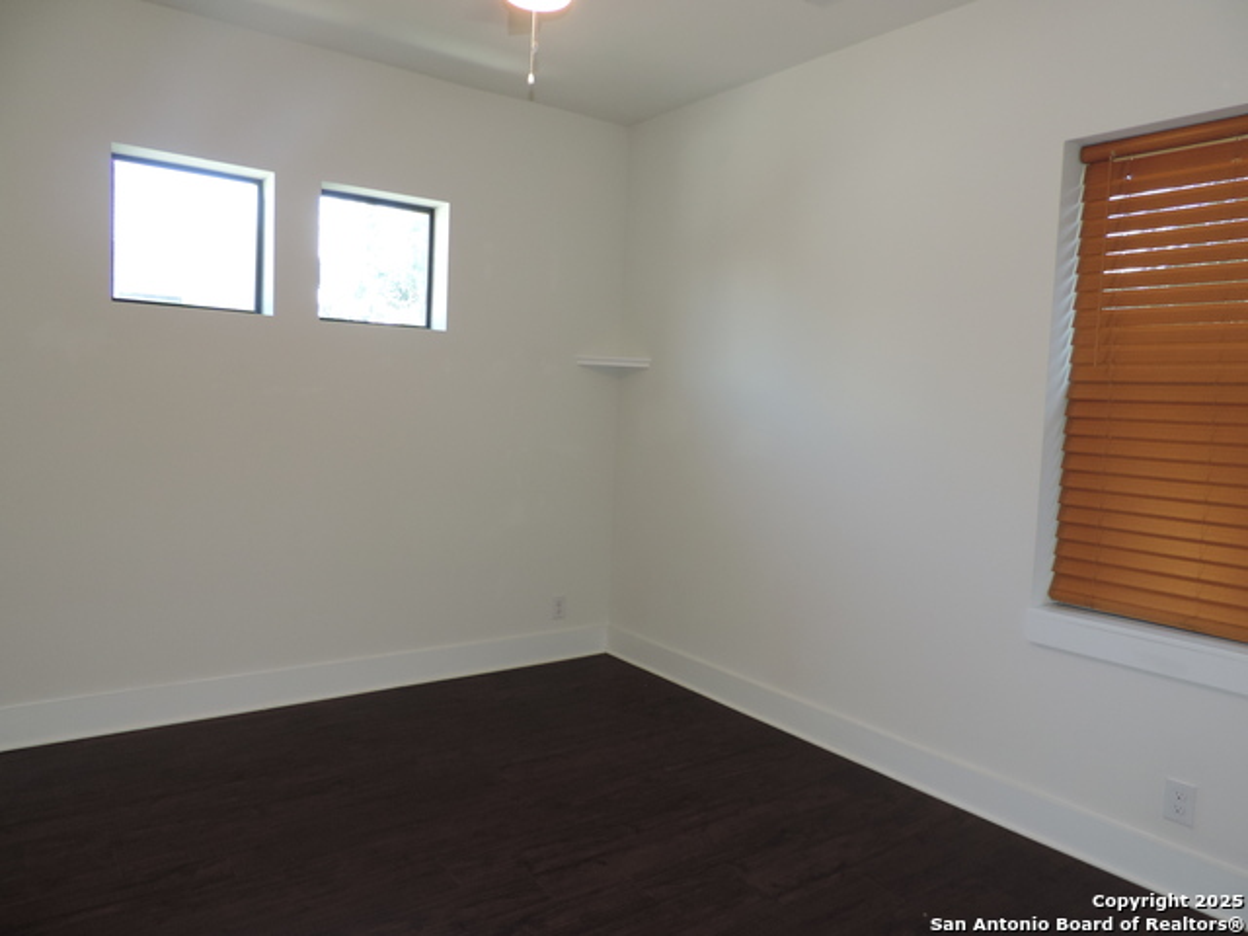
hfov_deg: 71.6
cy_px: 468
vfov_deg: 56.8
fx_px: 865
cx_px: 624
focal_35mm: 24
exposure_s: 1/30
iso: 200
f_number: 3
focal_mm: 4.3
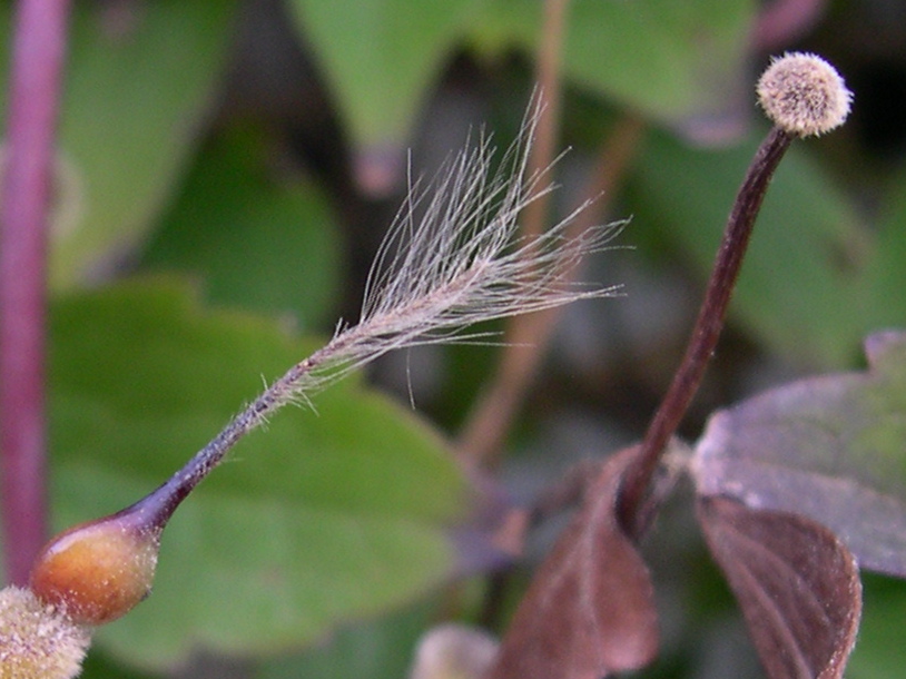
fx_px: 1282
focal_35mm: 49
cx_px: 377
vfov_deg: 29.6
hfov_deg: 38.8
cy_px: 411
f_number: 2.8
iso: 100
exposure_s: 1/61
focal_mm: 8
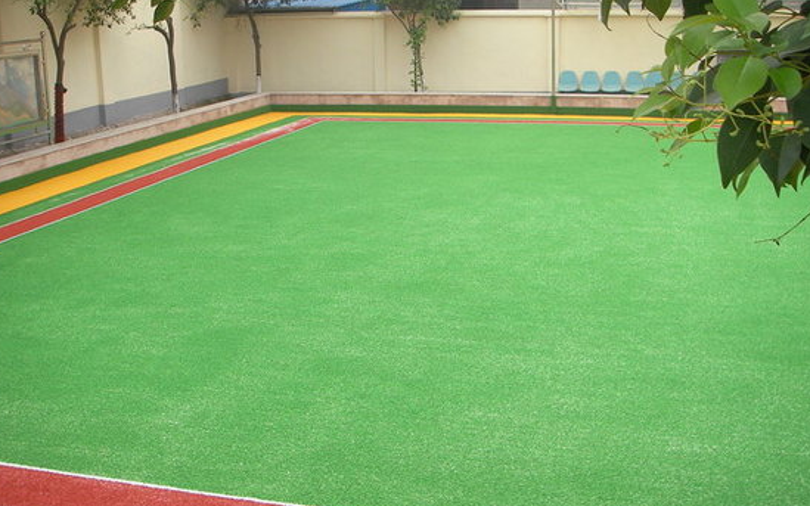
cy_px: 235
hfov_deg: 45.3
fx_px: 971
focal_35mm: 44
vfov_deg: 29.2
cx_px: 397
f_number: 3.3
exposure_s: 1/314
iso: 50
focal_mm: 6.3
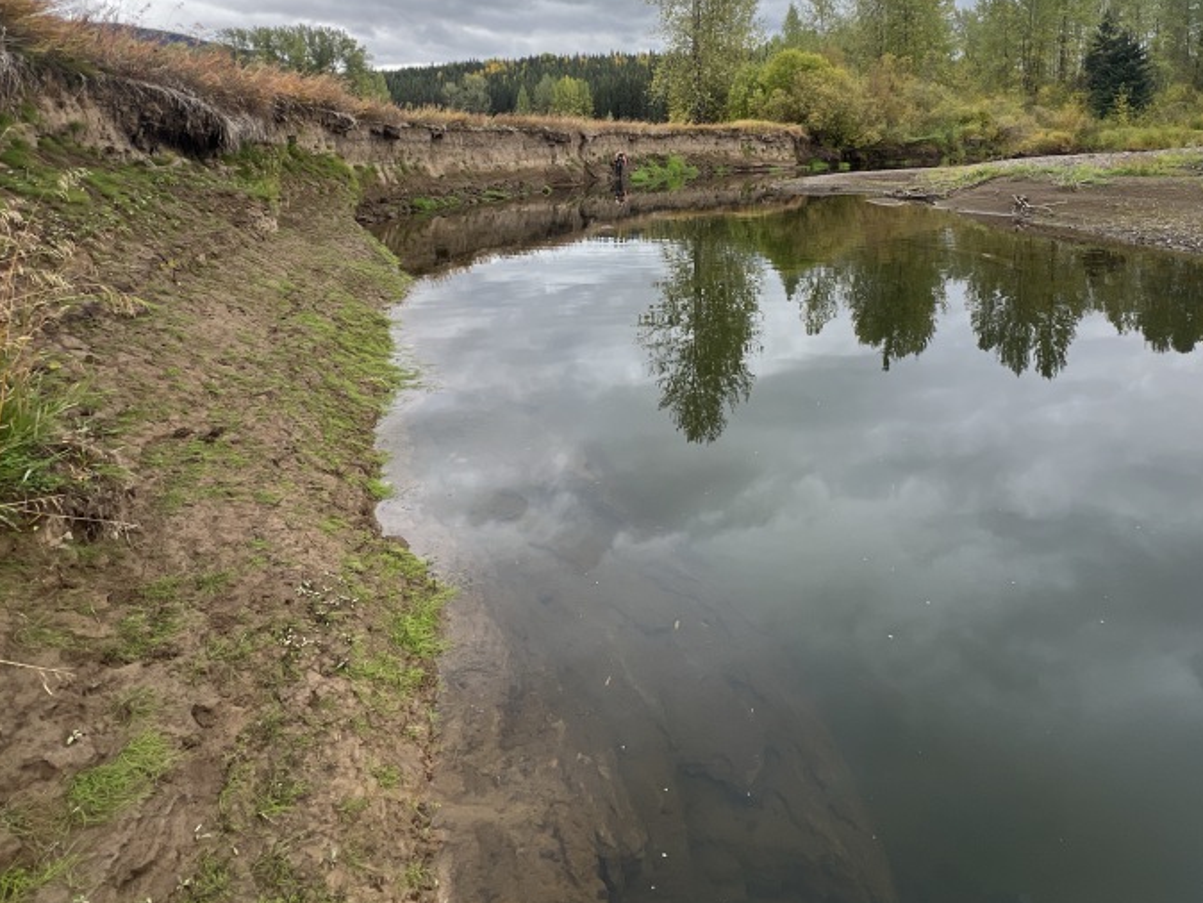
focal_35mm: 20
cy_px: 232
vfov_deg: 62.4
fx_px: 695
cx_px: 656
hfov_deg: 81.5
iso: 32
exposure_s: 1/285
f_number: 1.8
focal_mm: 1.57
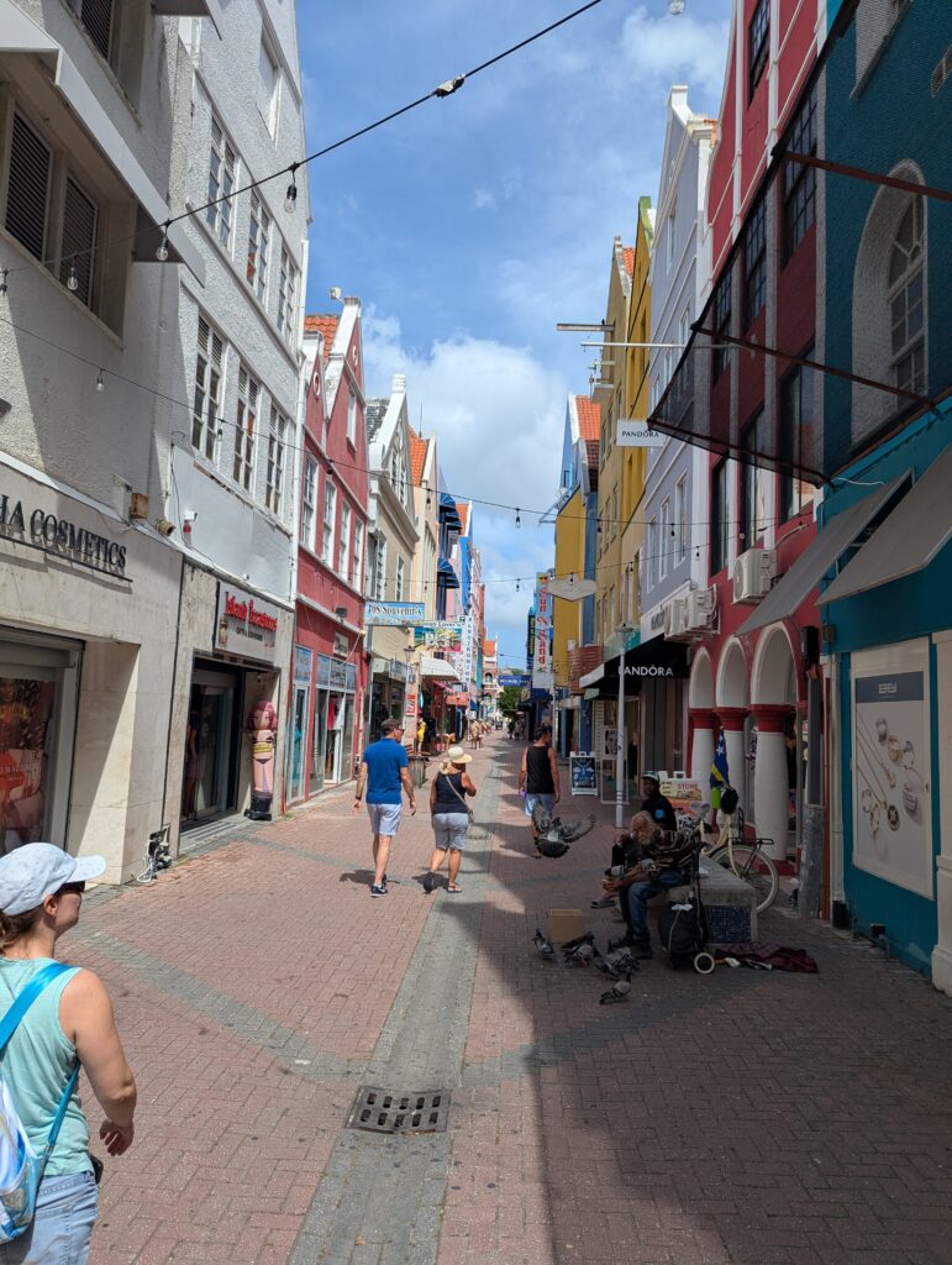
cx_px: 476
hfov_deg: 56.9
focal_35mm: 24
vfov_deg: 71.5
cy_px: 632
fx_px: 878
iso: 45
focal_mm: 6.81
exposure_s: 1/2096
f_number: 1.85
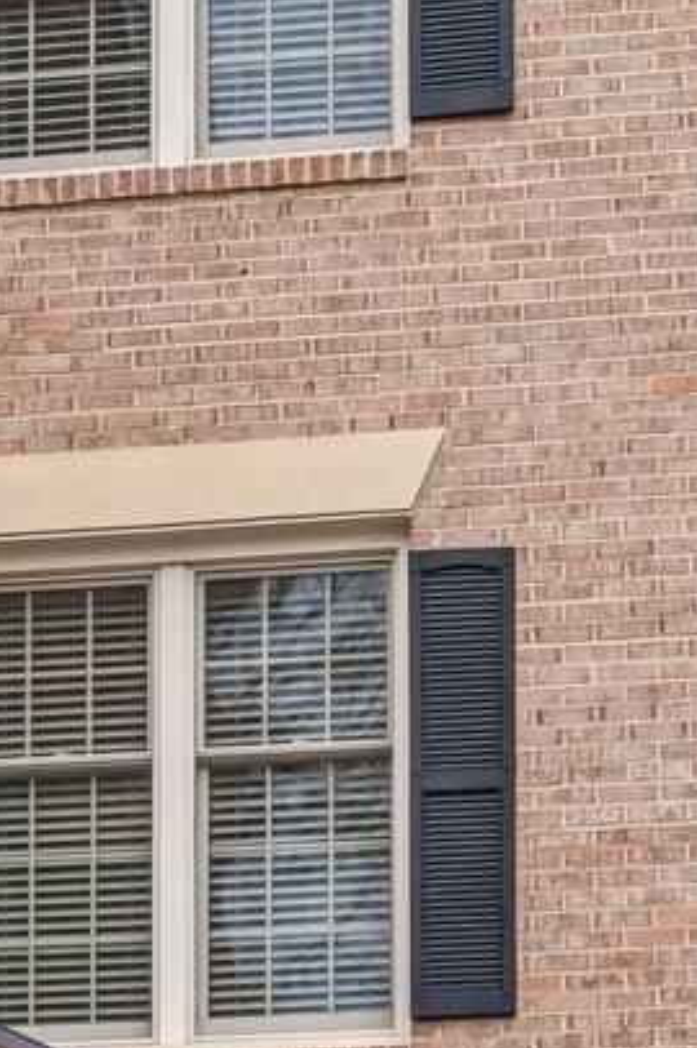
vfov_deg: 11.4
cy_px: 1149
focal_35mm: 178
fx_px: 5178
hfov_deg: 7.7
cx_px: 648
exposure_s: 1/125
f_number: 8
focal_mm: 31.5
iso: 200
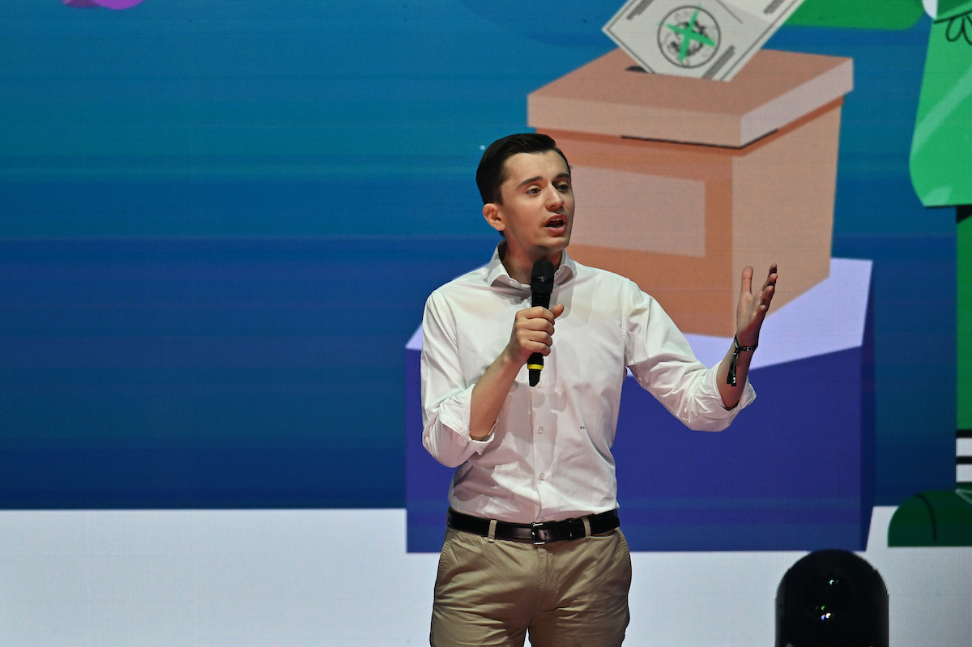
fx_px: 16193
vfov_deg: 2.3
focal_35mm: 600
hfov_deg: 3.4
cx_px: 486
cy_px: 324
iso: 1250
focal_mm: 400
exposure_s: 1/640
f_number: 4.5
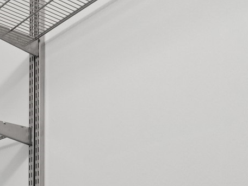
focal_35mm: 54
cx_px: -137
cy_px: 275
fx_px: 387
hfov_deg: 25.4
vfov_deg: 22.5
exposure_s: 1/10
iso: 320
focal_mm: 16
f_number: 8
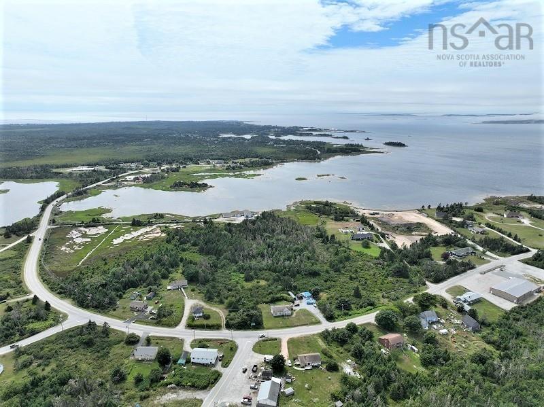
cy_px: 204
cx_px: 272
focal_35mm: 24
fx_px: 377
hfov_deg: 71.6
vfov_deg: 56.8
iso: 140
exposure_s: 1/500
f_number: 2.8
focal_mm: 12.29
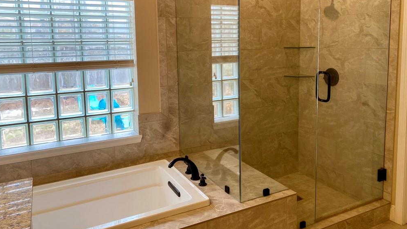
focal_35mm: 29
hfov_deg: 66.1
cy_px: 82
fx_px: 313
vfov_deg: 39.9
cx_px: 203
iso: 80
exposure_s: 1/120
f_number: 1.8
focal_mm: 4.25
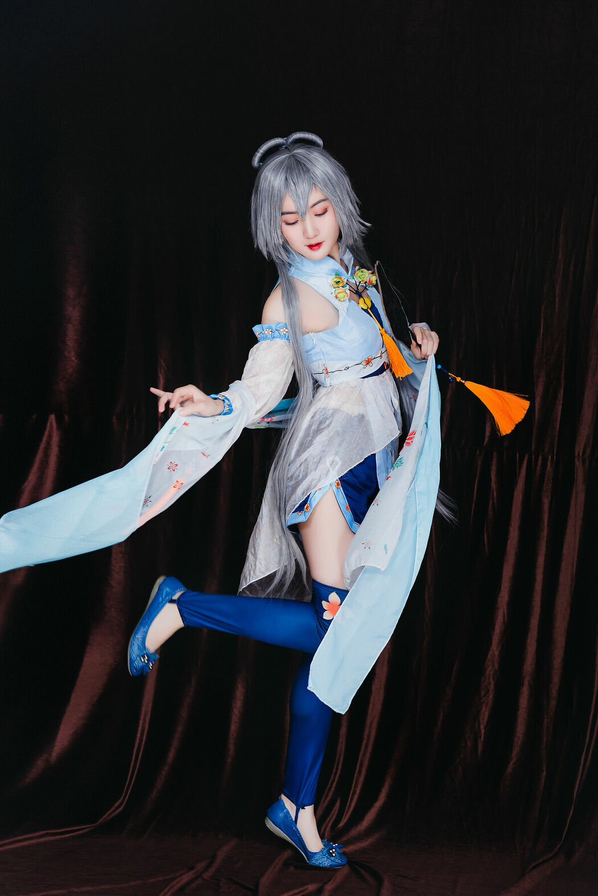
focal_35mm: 62
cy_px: 448
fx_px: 1545
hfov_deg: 21.9
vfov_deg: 32.4
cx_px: 299
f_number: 4
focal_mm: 62
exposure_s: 1/160
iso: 100
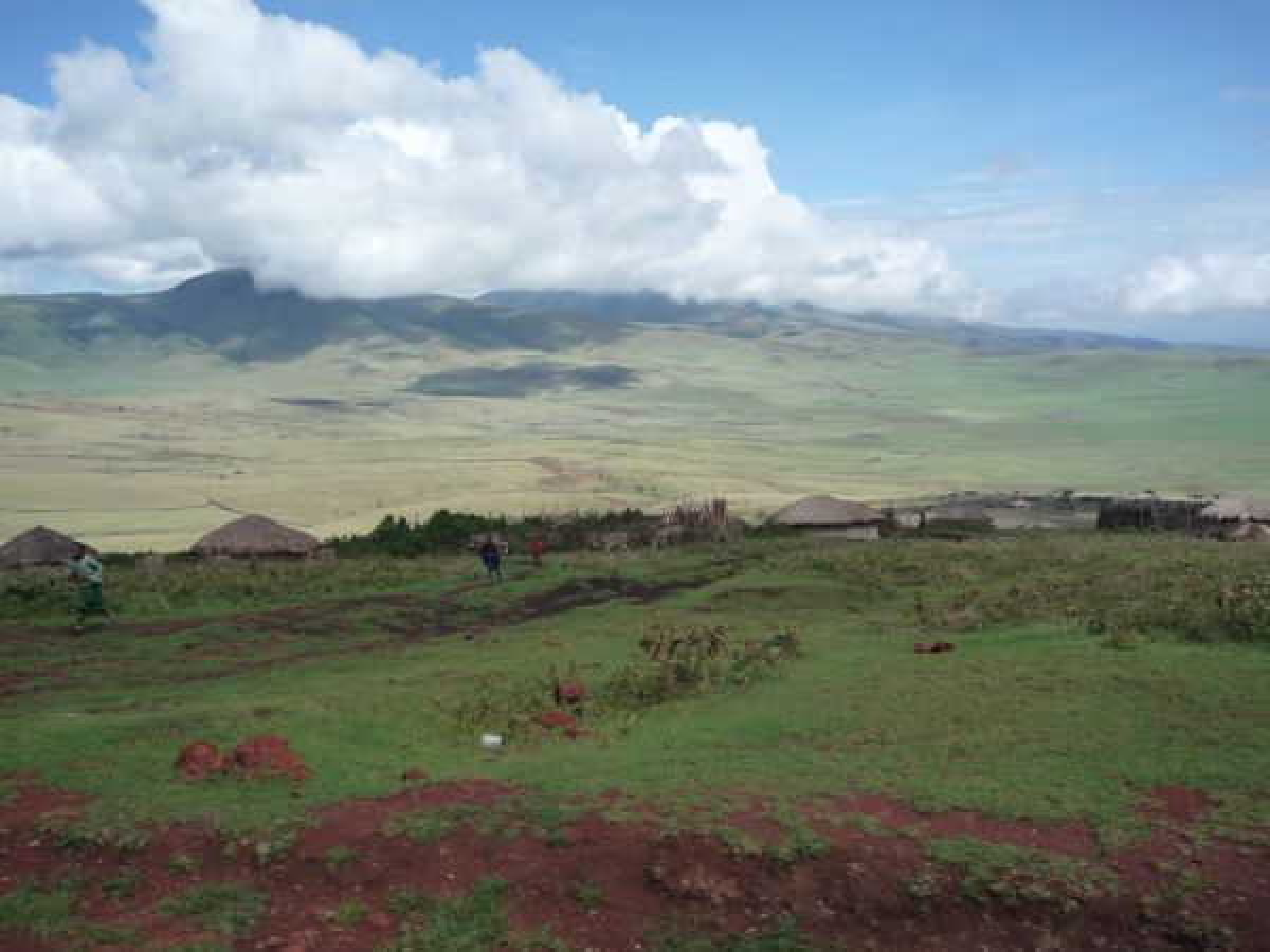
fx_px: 1211
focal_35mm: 33
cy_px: 476
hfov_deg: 55.4
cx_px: 635
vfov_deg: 42.9
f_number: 4
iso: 160
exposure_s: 1/800
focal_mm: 5.8
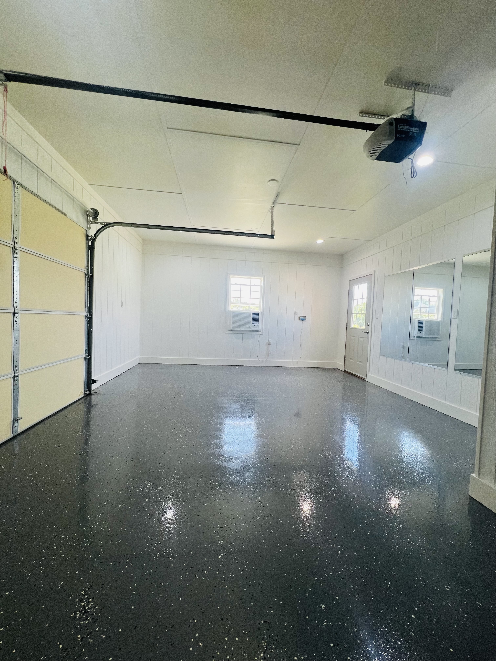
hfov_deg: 89.9
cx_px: 248
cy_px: 330
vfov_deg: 106.2
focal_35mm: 13
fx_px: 248
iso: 80
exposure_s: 1/120
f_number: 1.8
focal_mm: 1.57
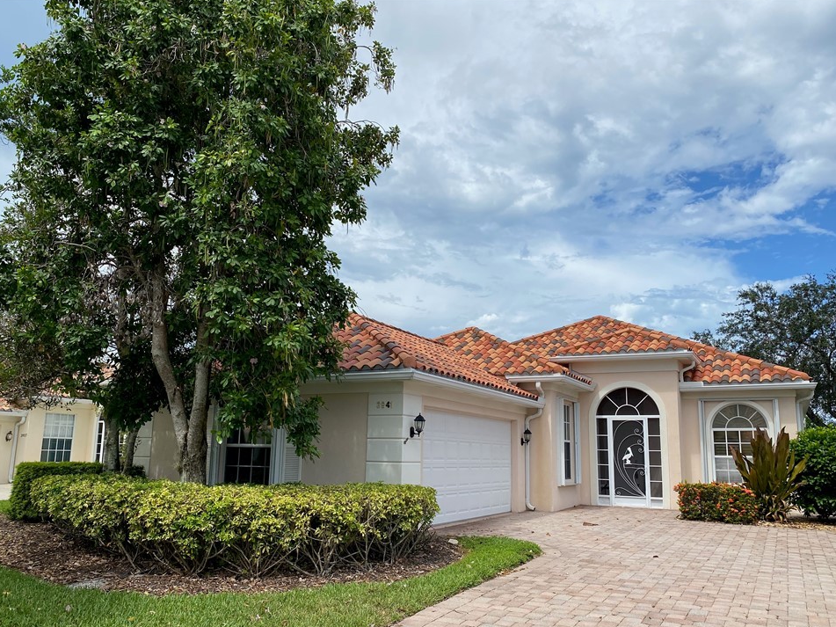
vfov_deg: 49.7
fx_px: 676
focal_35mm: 28
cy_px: 333
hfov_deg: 63.5
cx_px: 419
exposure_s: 1/3846
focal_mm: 4.25
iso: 32
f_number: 1.8
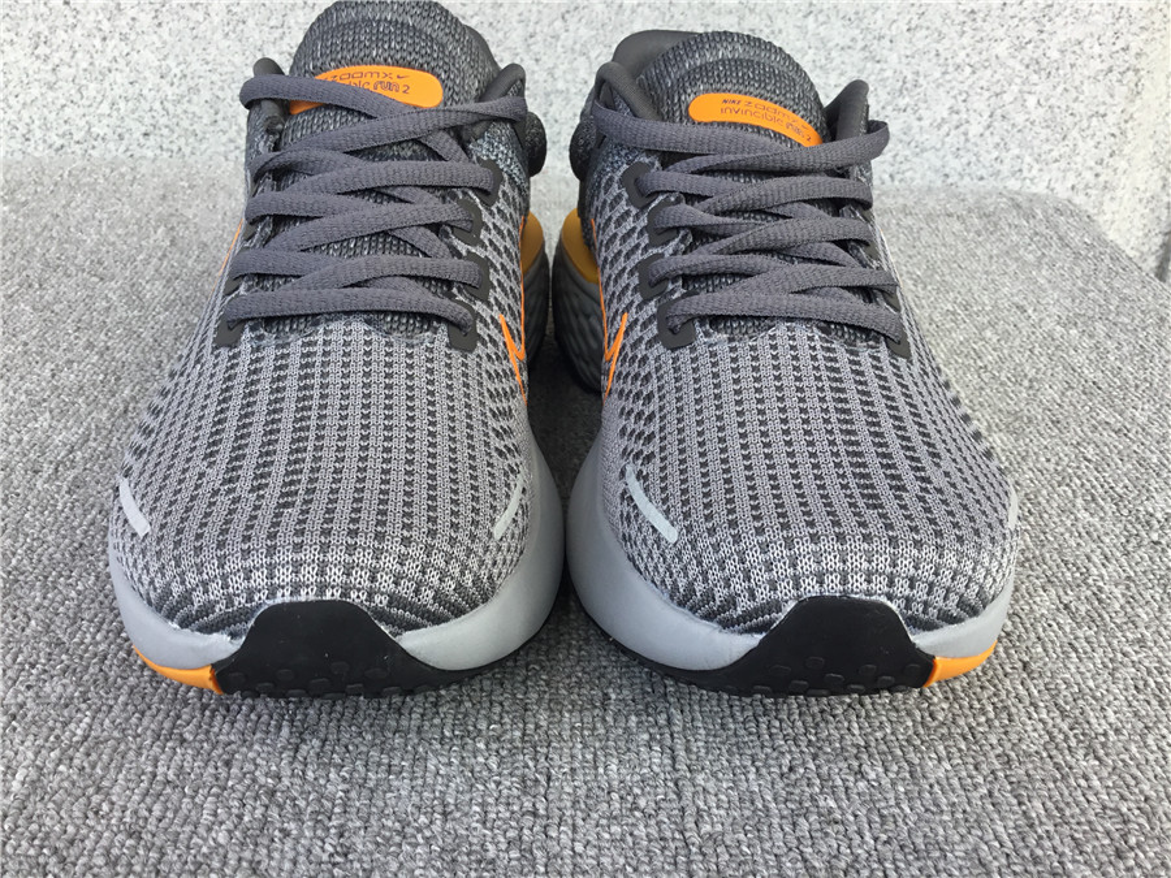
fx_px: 1049
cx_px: 586
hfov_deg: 58.4
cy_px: 439
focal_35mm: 31
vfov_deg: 45.4
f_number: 2.4
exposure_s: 1/100
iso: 25
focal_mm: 3.3
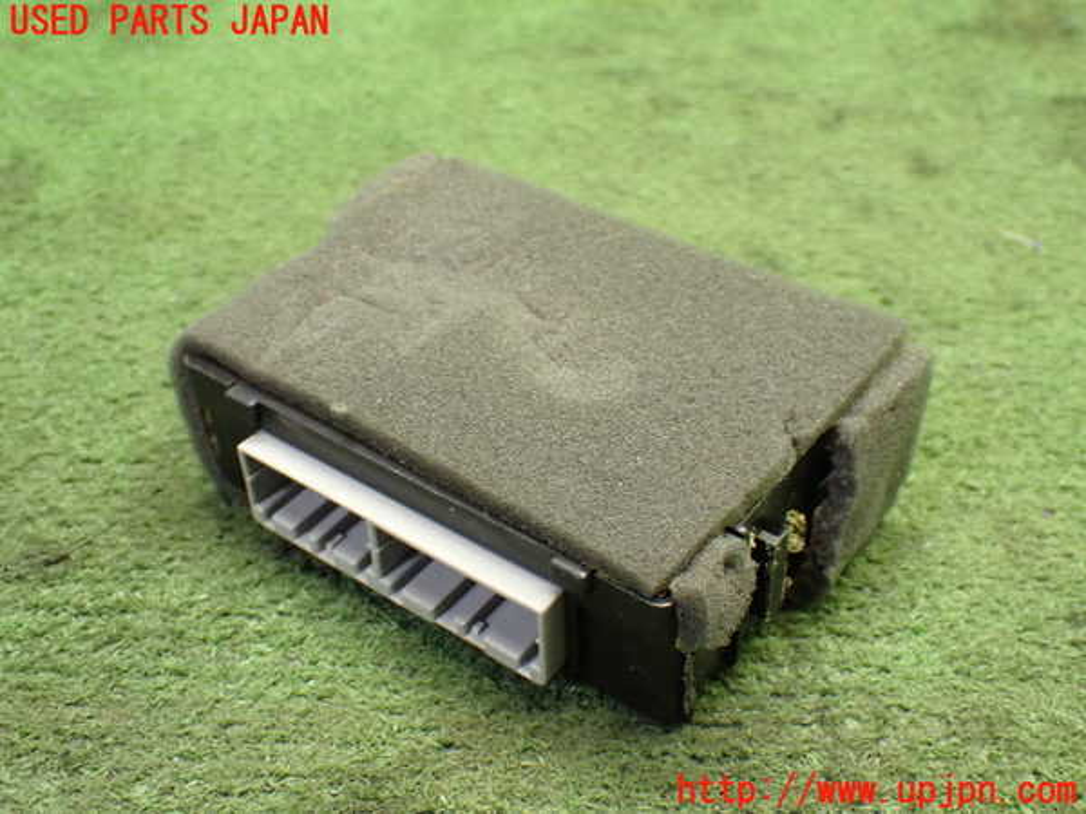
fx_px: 1380
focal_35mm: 44
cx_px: 543
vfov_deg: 32.9
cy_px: 407
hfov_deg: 42.9
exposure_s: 1/40
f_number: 2.9
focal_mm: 7.84
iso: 800
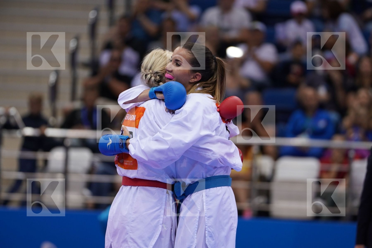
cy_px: 124
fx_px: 3100
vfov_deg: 4.6
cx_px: 186
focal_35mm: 300
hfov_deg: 6.9
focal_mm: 200
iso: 800
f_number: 2.8
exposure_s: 1/800
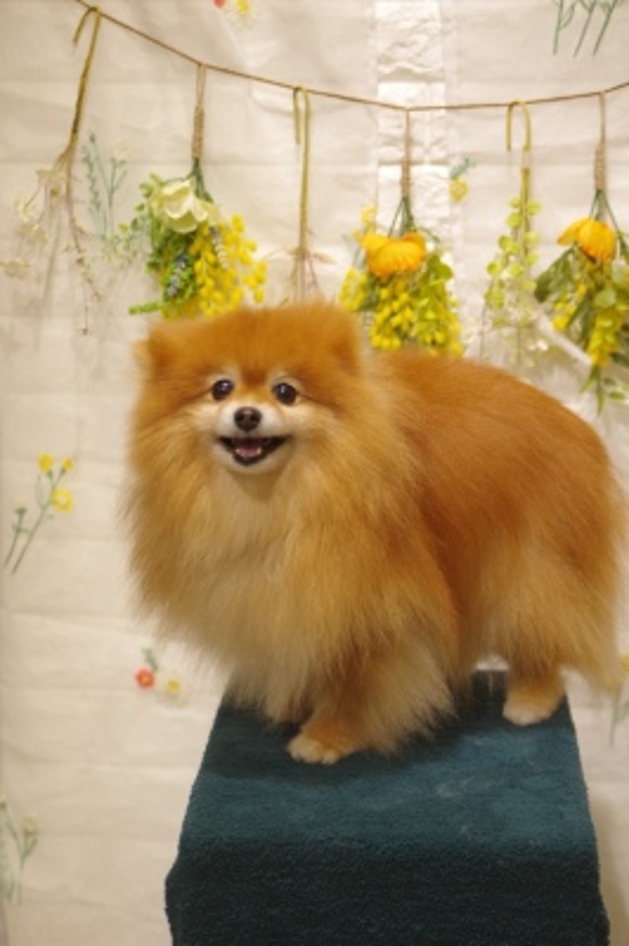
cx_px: 314
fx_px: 2153
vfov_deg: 24.8
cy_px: 473
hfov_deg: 16.6
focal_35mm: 82
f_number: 2.8
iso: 250
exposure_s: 1/125
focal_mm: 55
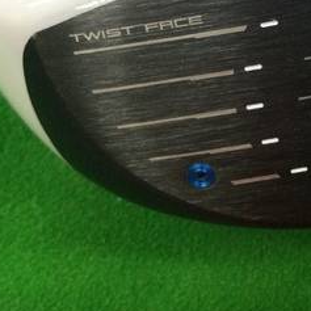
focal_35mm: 74
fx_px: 752
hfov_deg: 22.4
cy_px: 13
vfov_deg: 22.6
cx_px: 315
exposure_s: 1/30
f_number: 2.4
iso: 100
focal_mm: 3.3
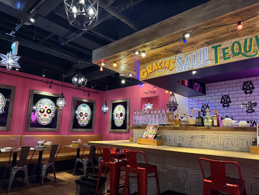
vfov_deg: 56.8
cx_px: 130
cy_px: 98
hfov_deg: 71.6
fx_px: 180
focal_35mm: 24
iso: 640
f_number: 1.78
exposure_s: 1/50
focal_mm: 6.76
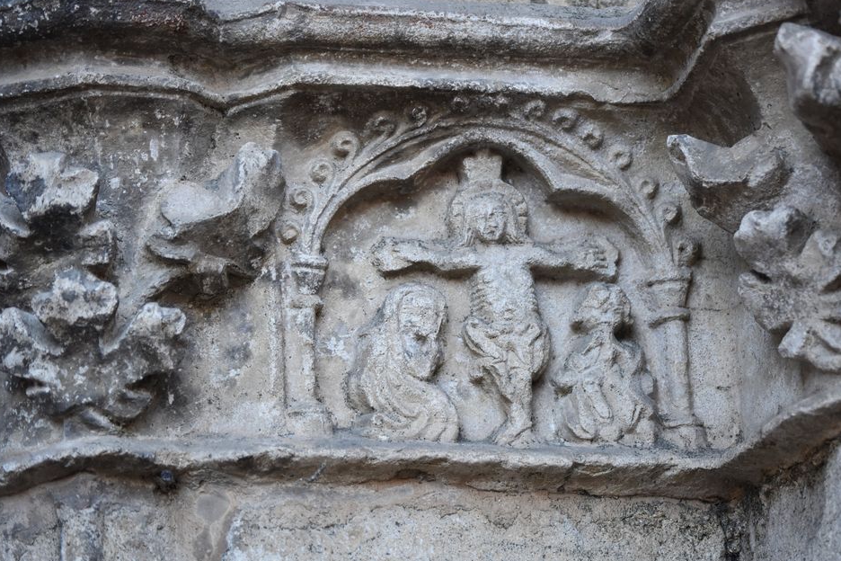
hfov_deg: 18.4
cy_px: 278
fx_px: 2593
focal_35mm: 111
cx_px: 460
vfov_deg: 12.3
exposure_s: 1/250
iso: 800
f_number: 4.2
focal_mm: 66
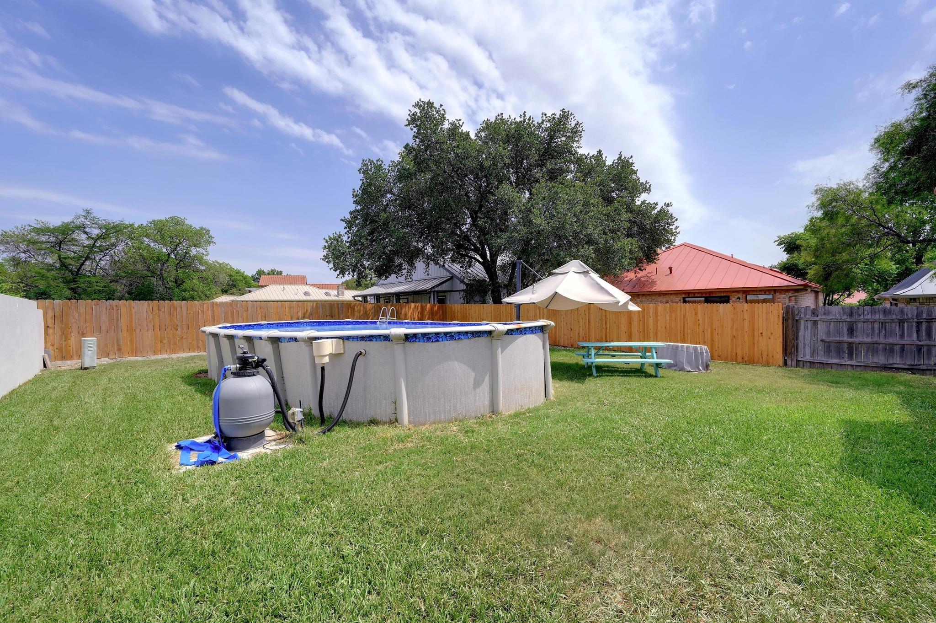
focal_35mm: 14
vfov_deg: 81.1
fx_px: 364
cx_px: 468
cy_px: 312
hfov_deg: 104.3
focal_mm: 14
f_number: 9
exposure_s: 1/200
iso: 80
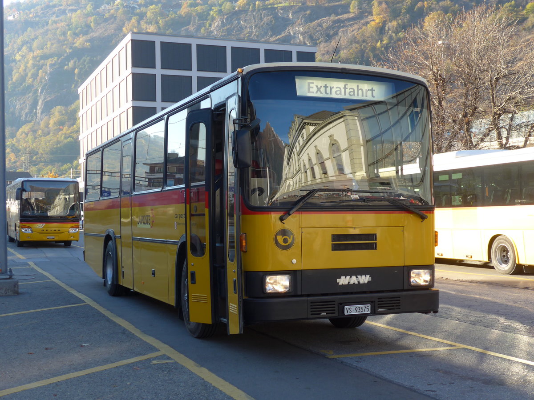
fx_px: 756
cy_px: 200
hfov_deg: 38.9
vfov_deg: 29.7
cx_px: 267
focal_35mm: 49
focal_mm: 10.1
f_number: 3.2
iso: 80
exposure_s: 1/200
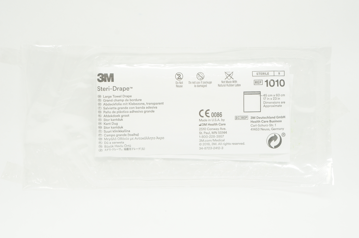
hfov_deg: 31.9
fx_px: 628
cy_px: 119
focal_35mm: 63
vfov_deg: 21.5
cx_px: 180
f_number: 10
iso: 400
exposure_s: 1/15
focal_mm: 42
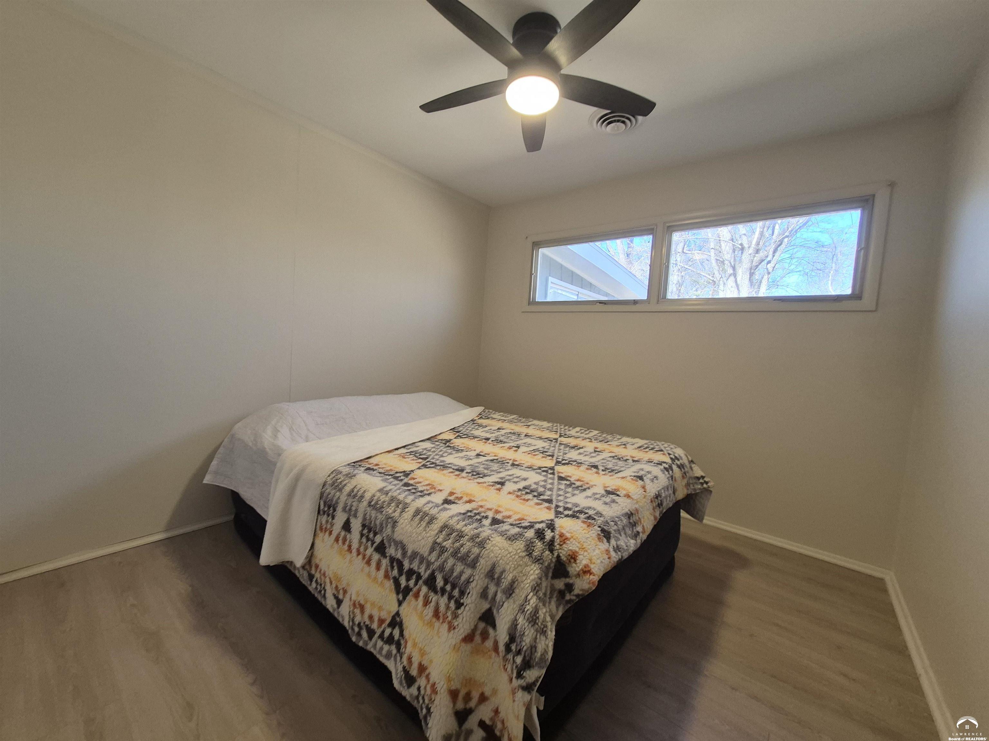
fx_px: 371
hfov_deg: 106.2
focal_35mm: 13
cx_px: 494
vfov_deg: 89.9
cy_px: 370
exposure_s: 1/60
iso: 100
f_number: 2.2
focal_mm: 1.74
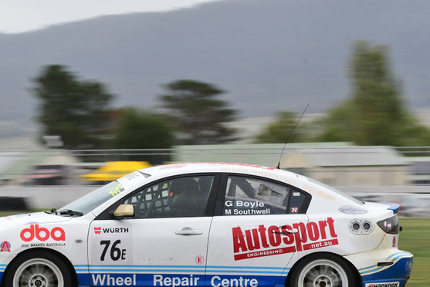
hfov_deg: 4.8
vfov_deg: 3.2
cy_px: 147
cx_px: 134
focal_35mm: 431
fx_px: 5150
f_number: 14
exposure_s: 1/200
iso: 500
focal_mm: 200
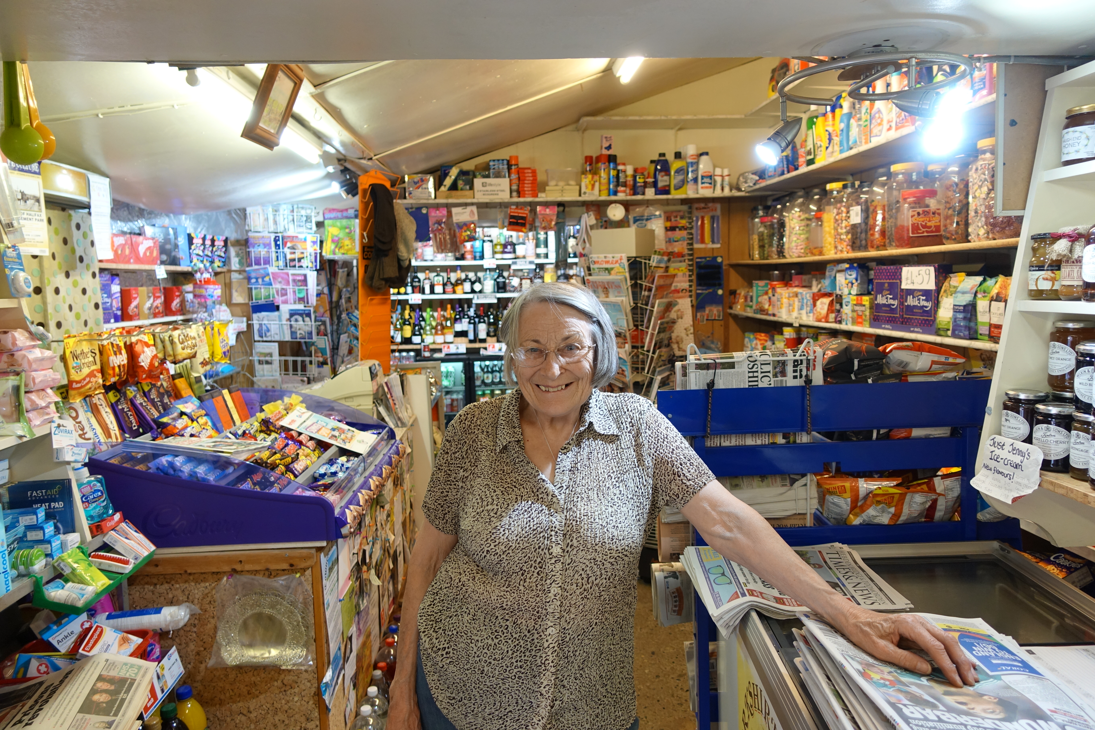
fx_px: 730
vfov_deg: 53.1
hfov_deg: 73.7
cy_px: 365
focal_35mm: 24
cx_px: 548
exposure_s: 1/60
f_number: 2.2
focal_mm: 8.8
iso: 250
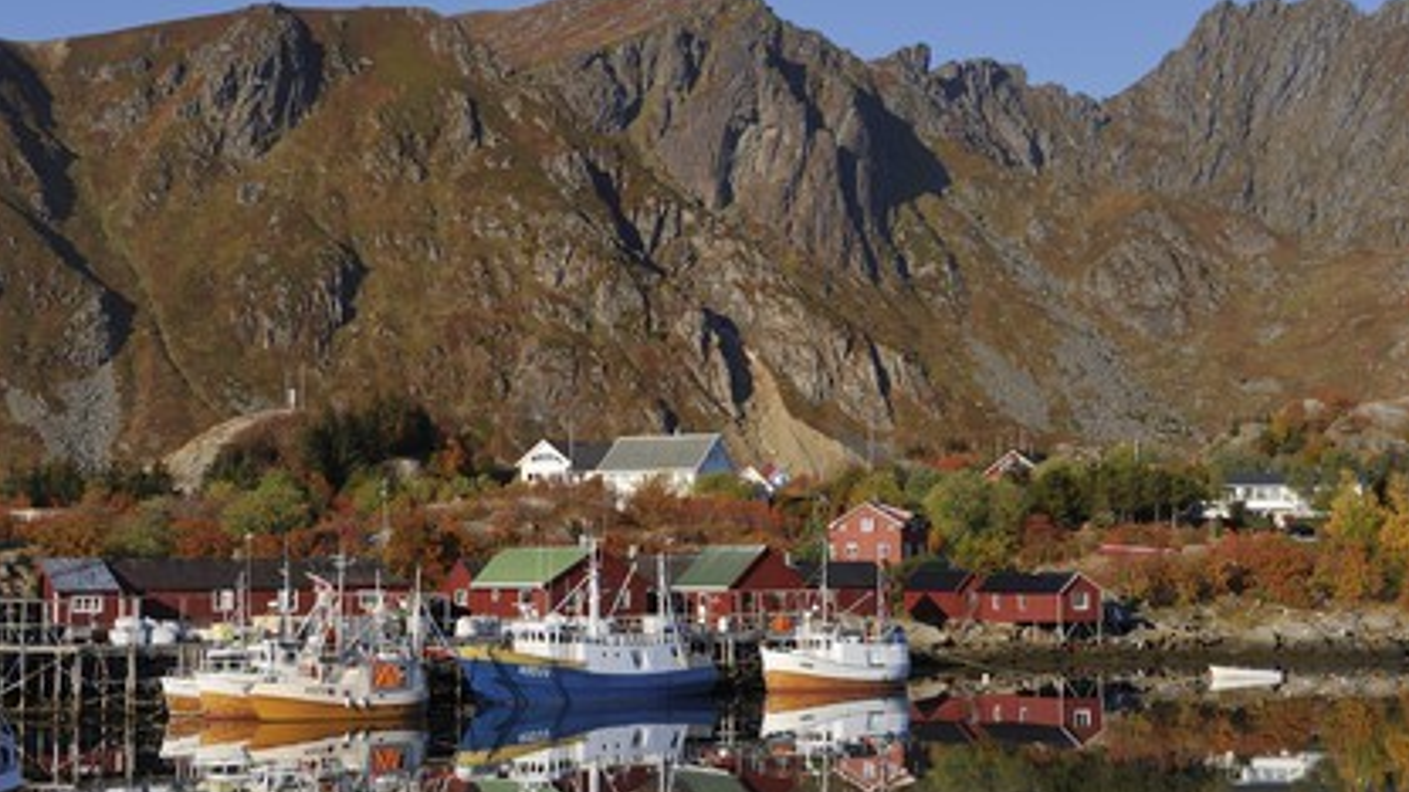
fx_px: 2765
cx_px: 708
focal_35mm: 74
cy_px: 386
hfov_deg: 28.6
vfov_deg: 16.3
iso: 200
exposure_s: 1/160
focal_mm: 70
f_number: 16
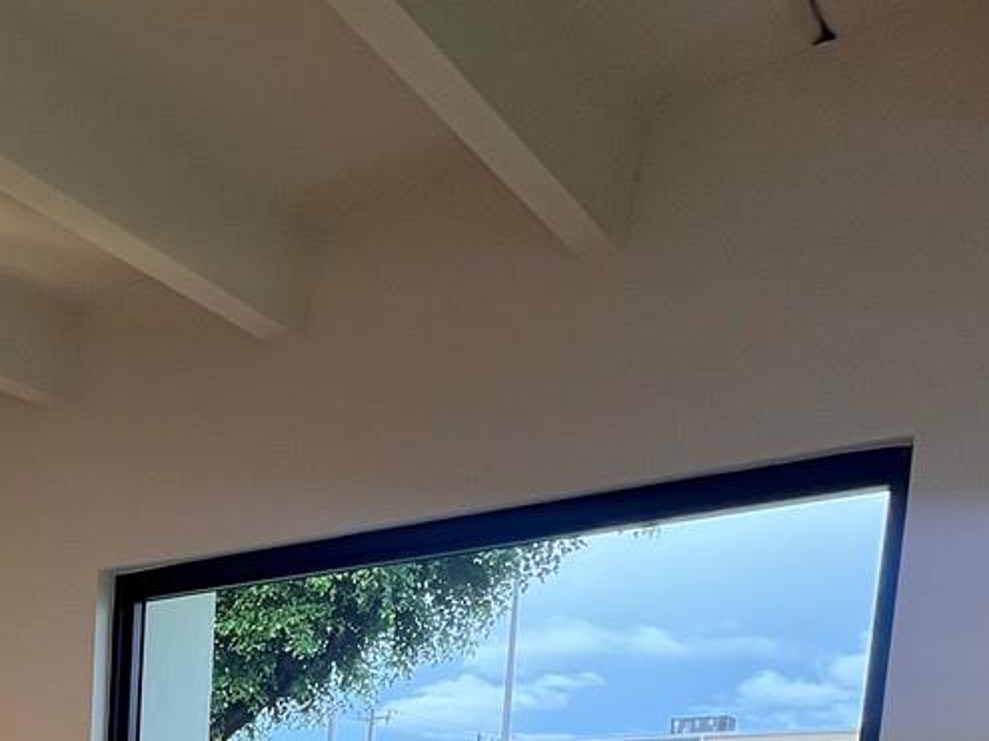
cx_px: -80
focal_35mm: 42
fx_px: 1200
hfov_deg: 37.9
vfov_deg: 27.1
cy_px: 1031
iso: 40
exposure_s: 1/99
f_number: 1.8
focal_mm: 1.57
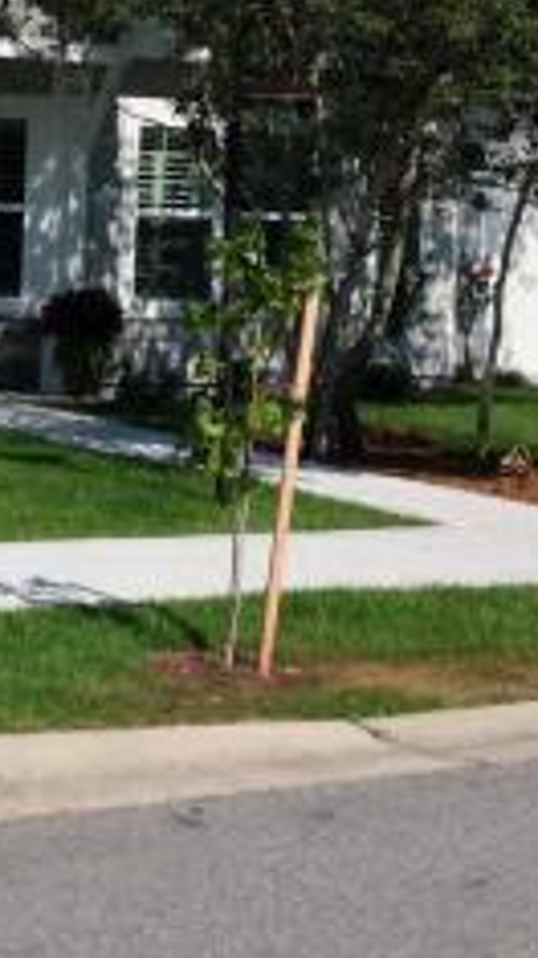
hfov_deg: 11.2
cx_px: -281
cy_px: 216
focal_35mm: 104
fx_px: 2640
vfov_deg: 20.4
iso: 50
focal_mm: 4.28
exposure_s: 1/3788
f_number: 2.4
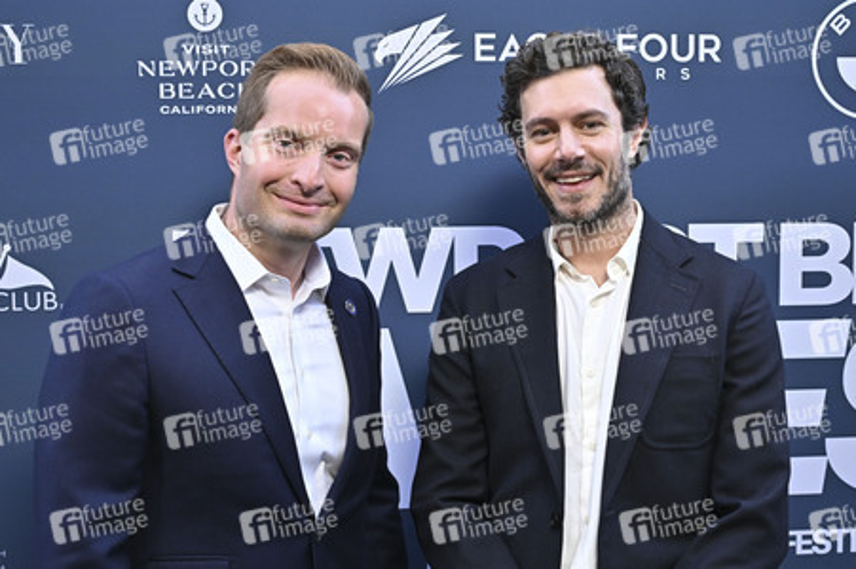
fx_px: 974
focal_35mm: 41
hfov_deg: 47.4
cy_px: 284
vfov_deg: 32.6
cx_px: 428
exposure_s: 1/320
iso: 1600
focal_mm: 41
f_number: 6.3
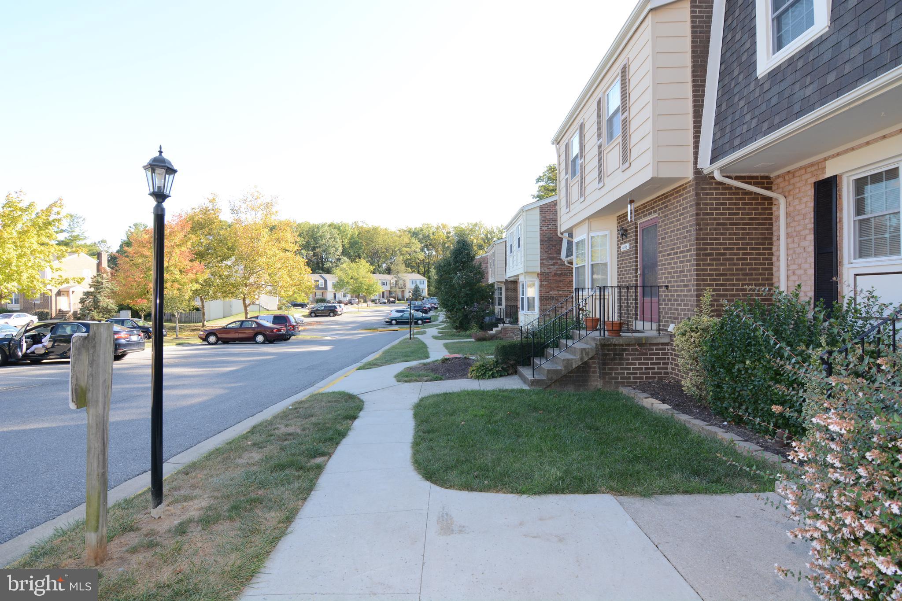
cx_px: 451
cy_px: 300
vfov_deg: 72.0
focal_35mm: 16
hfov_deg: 95.0
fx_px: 413
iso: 280
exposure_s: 1/125
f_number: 5.6
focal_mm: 11
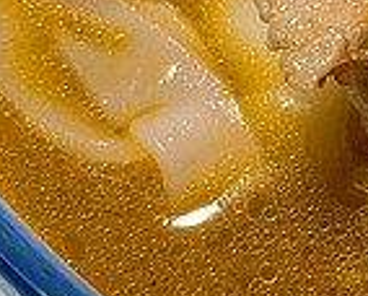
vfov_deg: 7.3
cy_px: -78
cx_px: 614
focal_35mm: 209
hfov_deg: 8.9
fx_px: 2279
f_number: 2
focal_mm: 5.75
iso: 200
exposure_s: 1/50
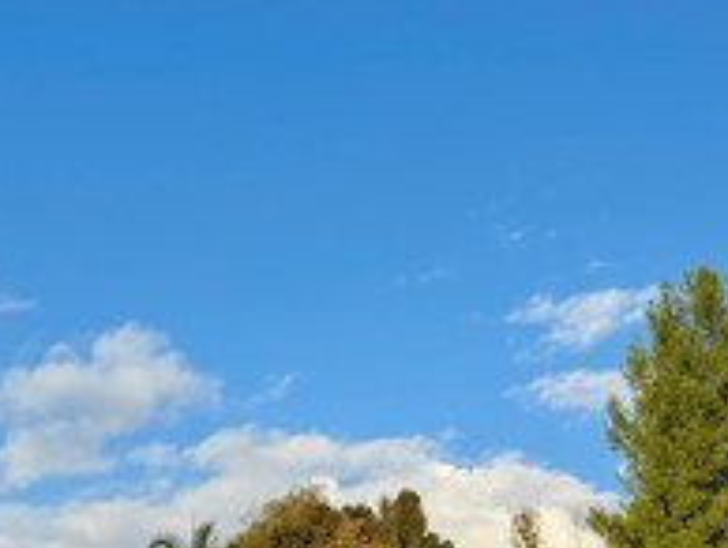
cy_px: 762
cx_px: 525
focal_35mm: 79
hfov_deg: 24.5
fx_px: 1663
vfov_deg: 17.3
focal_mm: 6.76
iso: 80
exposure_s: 1/3802
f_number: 1.78
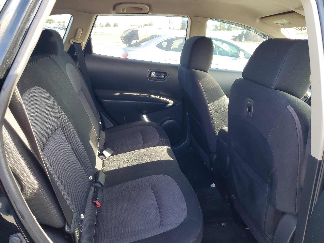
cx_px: 162
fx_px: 243
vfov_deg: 53.1
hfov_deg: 67.3
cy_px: 122
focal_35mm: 26
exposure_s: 1/120
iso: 71
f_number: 1.5
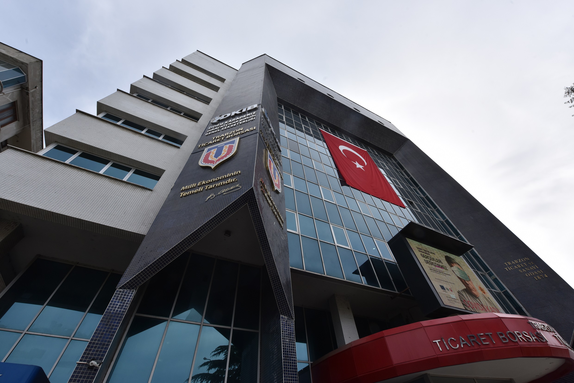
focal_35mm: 14
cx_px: 287
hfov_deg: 104.2
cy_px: 192
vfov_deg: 81.2
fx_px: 223
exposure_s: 1/640
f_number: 13
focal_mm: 14
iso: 400
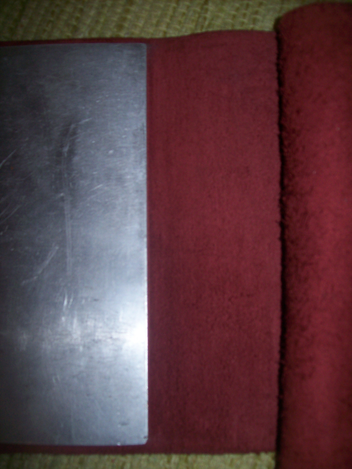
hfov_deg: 39.6
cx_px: 176
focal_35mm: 36
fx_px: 488
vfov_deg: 51.4
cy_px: 234
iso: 80
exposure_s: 1/64
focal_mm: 6
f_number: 2.7
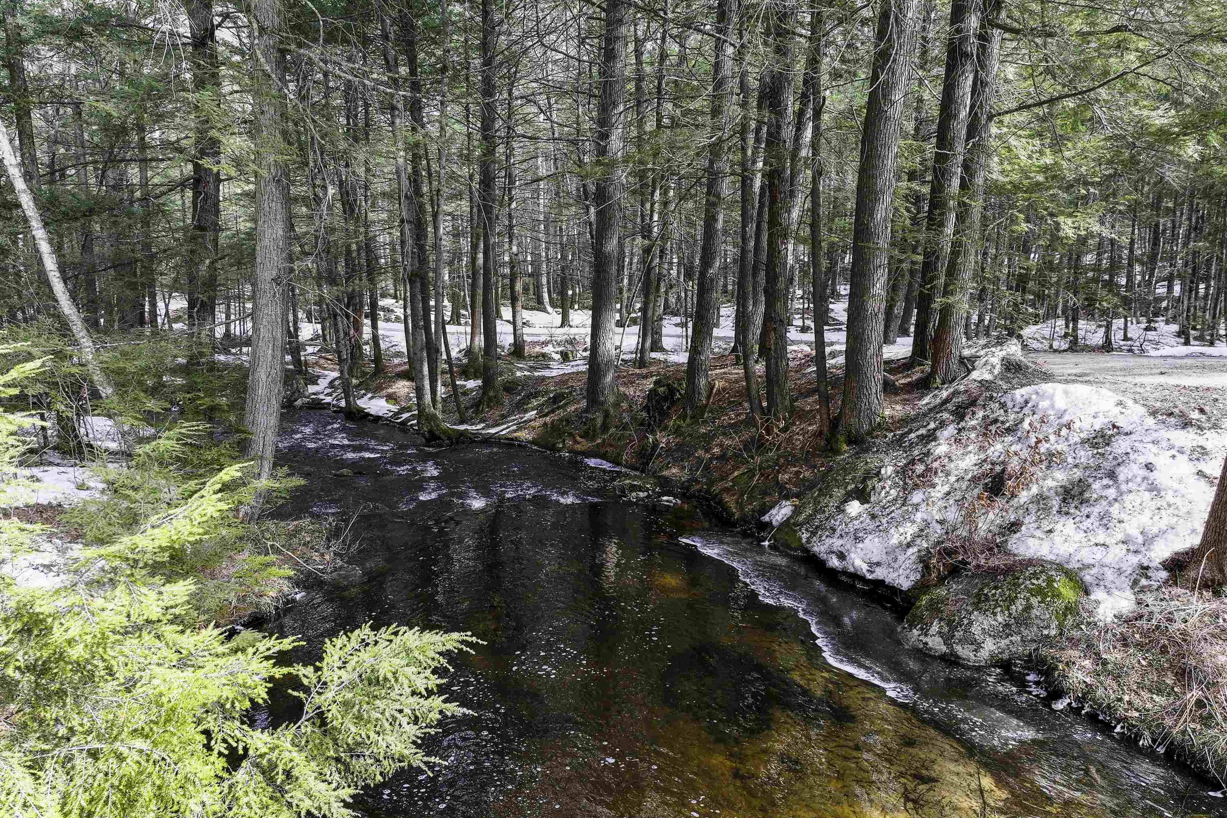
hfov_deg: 71.5
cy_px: 450
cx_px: 613
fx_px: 852
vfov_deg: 51.2
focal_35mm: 25
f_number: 2.8
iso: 150
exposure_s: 1/1250
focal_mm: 12.29
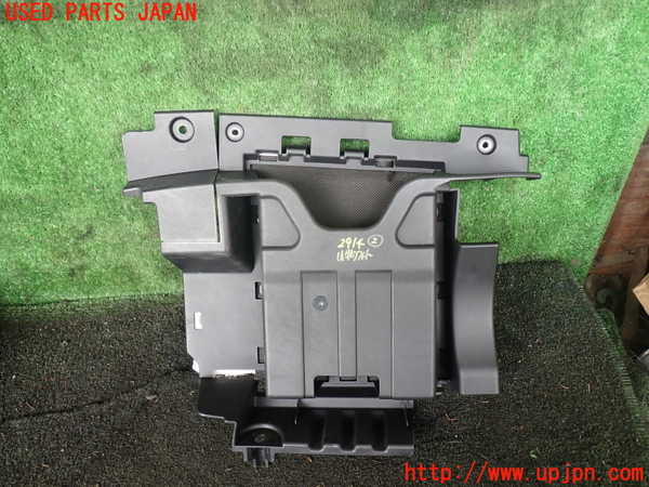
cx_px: 324
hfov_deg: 60.0
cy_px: 244
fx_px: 562
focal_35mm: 30
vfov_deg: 46.8
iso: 160
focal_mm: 5.4
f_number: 2.3
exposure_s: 1/60
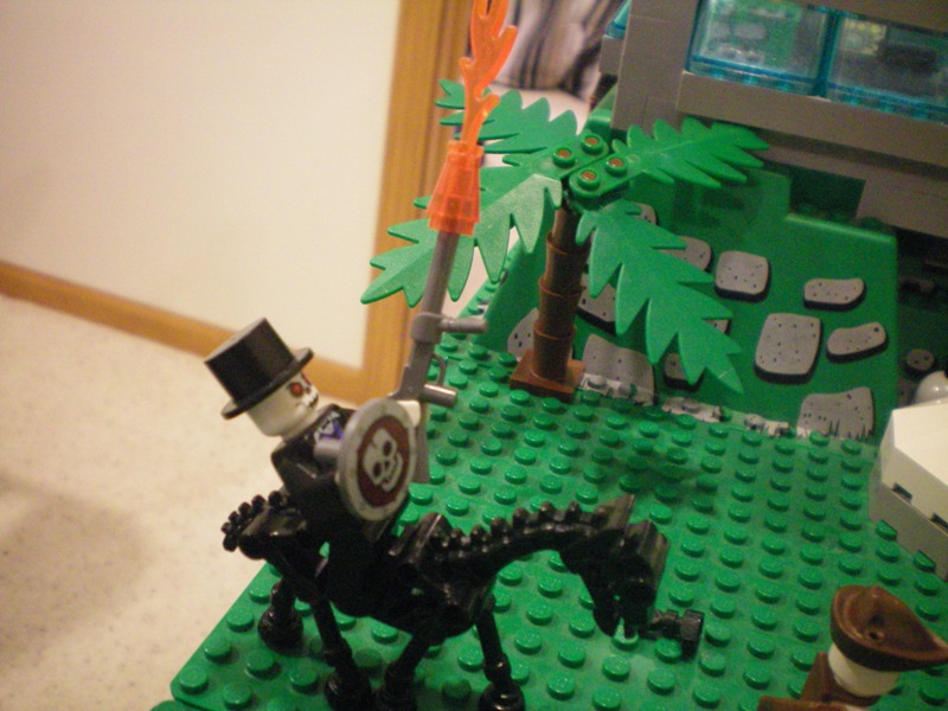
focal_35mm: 38
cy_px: 356
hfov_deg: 49.0
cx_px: 474
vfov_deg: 37.7
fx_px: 1041
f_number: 3.1
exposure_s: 1/15
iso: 400
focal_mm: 6.3
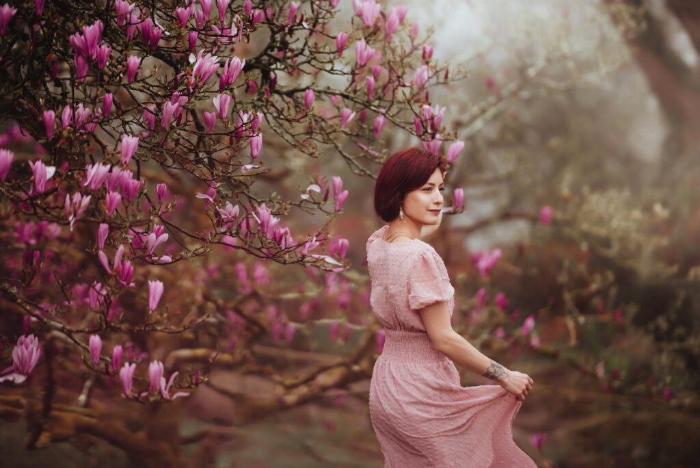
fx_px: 3891
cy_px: 234
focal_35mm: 200
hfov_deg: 10.3
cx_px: 350
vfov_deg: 6.9
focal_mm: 200
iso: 250
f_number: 2.8
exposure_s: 1/640
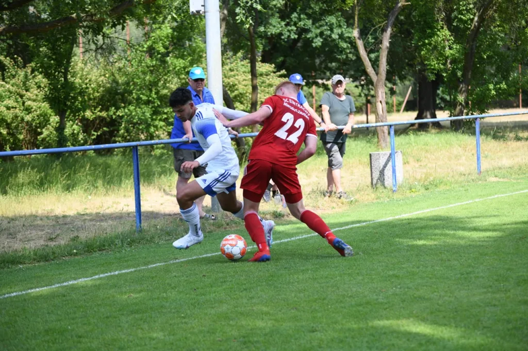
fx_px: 1393
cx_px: 264
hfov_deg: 21.5
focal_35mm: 95
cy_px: 176
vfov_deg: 14.4
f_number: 4.5
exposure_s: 1/1600
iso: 640
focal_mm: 95
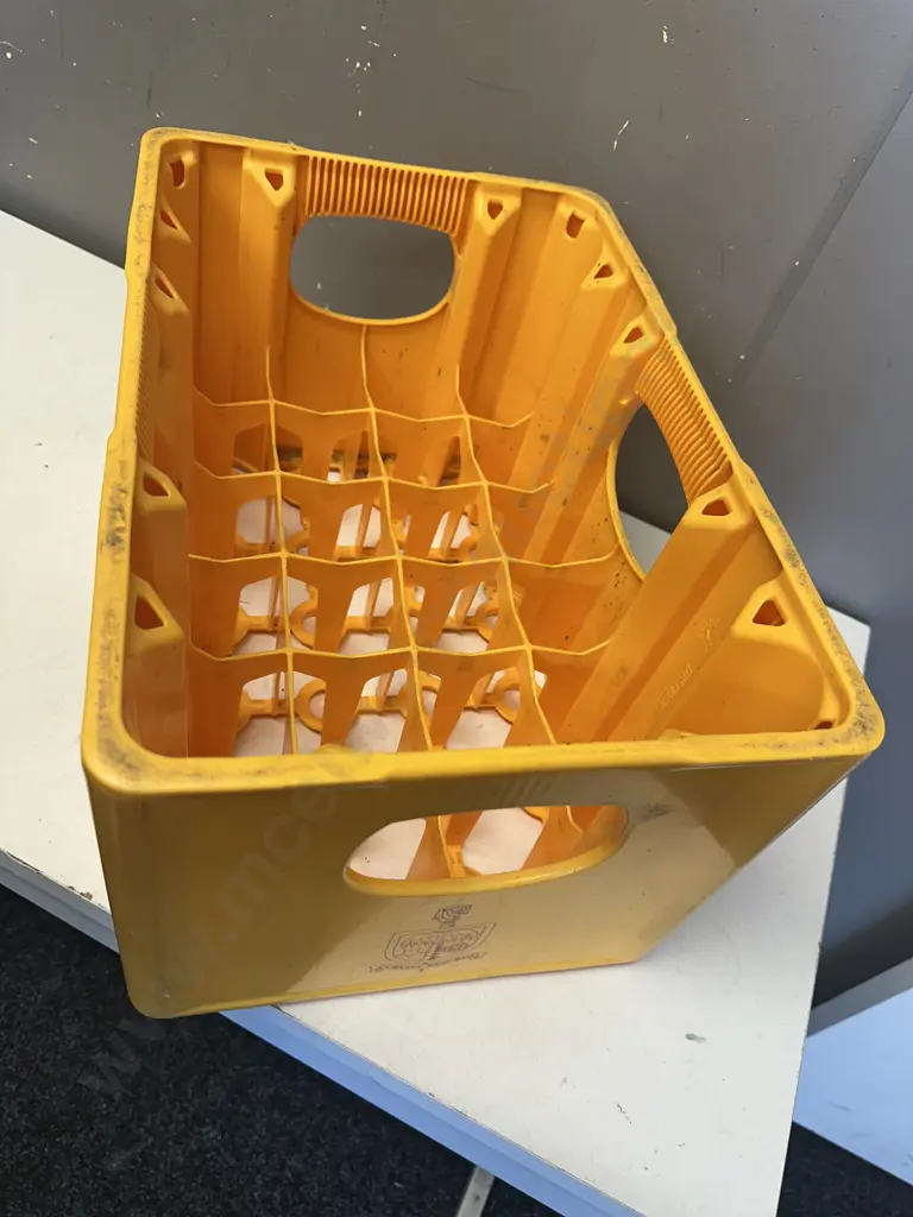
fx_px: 844
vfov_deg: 71.6
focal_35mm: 24
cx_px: 456
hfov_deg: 56.8
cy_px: 608
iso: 100
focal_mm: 6.86
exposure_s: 1/100
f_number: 1.78
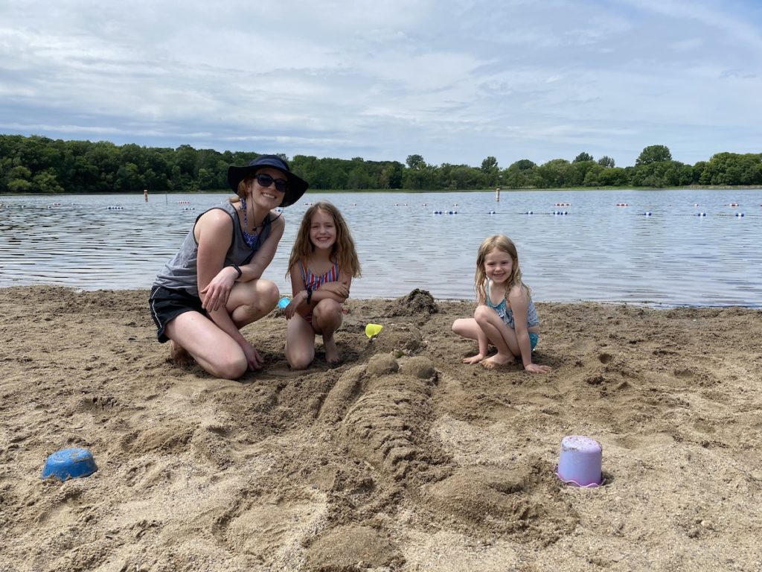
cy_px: 286
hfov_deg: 67.3
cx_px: 381
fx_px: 572
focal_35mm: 26
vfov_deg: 53.1
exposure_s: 1/3731
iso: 32
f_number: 1.8
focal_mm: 4.25
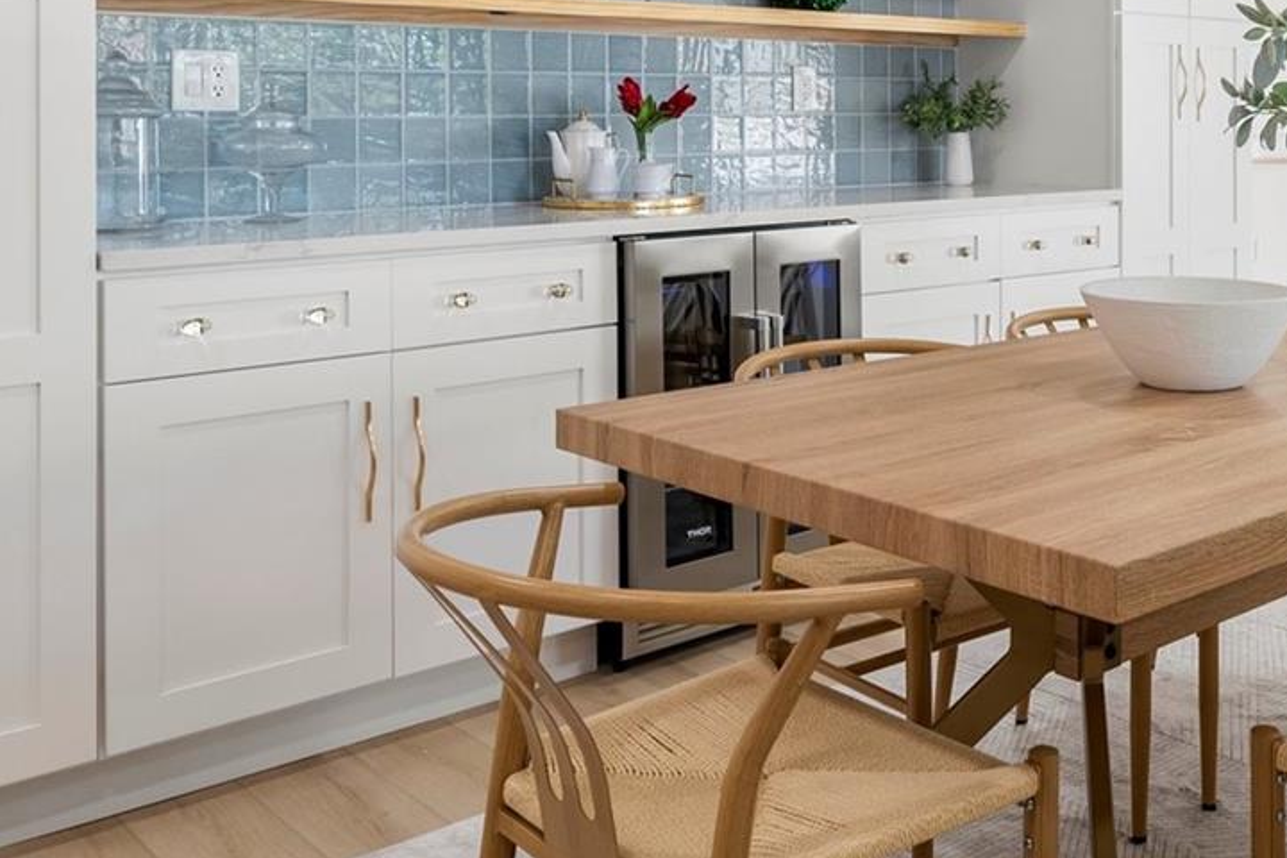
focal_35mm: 40
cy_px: 126
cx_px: 999
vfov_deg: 32.1
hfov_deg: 46.3
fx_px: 1430
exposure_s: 1/4
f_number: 9
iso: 250
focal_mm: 18
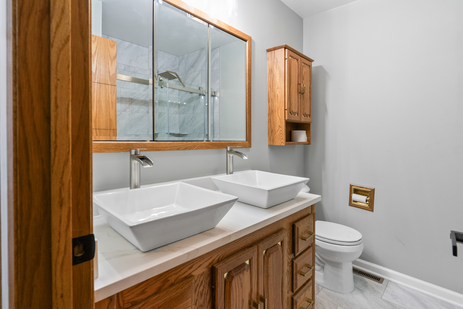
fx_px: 219
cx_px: 244
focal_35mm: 17
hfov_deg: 93.2
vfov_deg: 70.4
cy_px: 162
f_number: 9
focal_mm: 16
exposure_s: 1/10
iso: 400
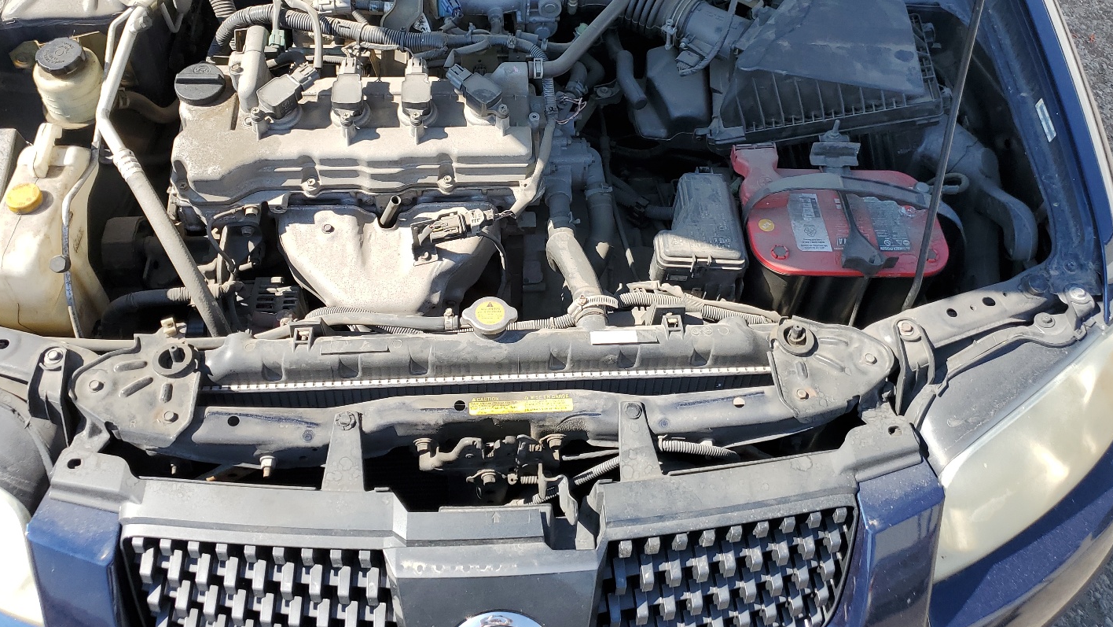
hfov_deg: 60.9
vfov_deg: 36.0
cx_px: 513
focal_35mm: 32
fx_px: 945
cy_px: 170
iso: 50
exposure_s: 1/1000
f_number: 1.5
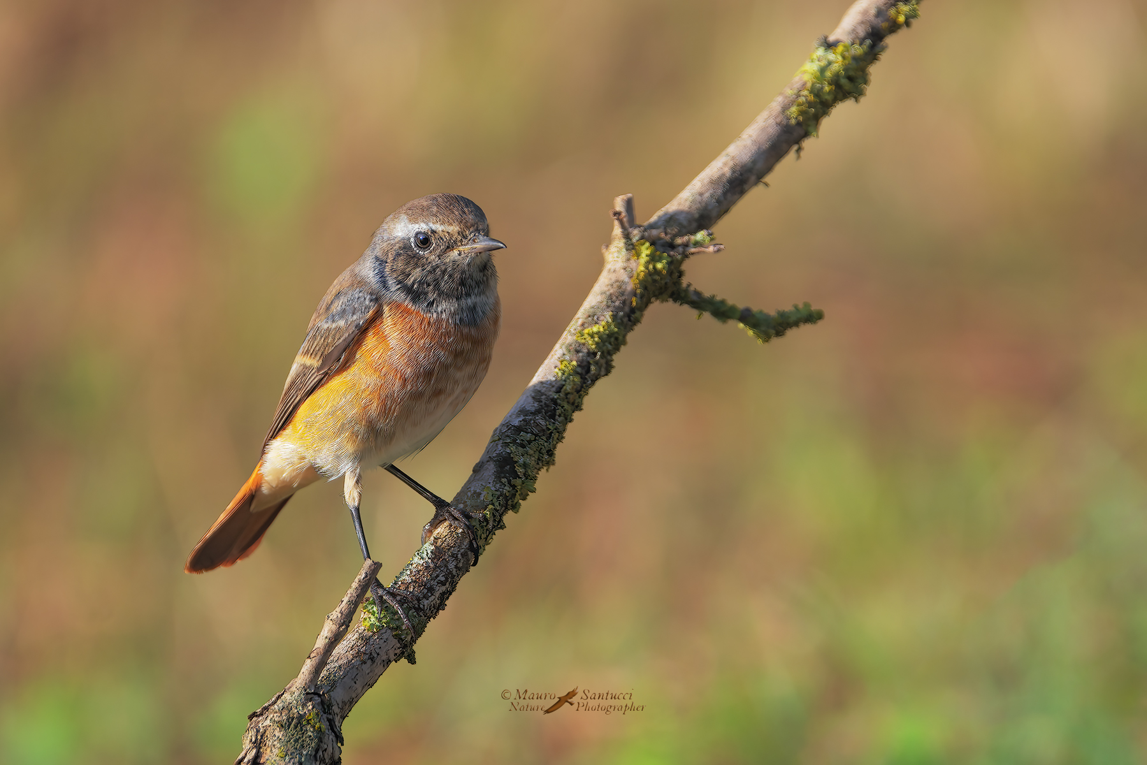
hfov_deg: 2.3
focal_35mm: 900
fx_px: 28673
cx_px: 574
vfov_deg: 1.5
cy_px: 382
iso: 100
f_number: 6.3
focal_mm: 600
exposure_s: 1/200
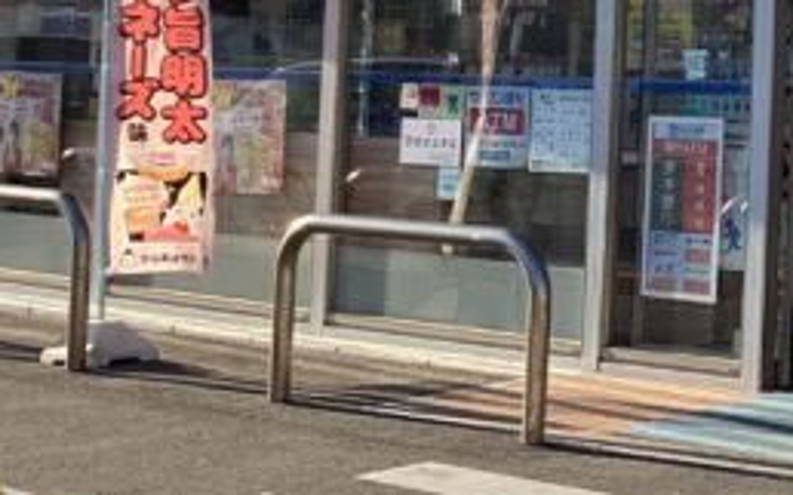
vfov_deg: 13.1
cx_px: 1122
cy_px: -49
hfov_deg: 19.1
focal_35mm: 98
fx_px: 2117
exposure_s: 1/473
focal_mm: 3.3
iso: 25
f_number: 2.4
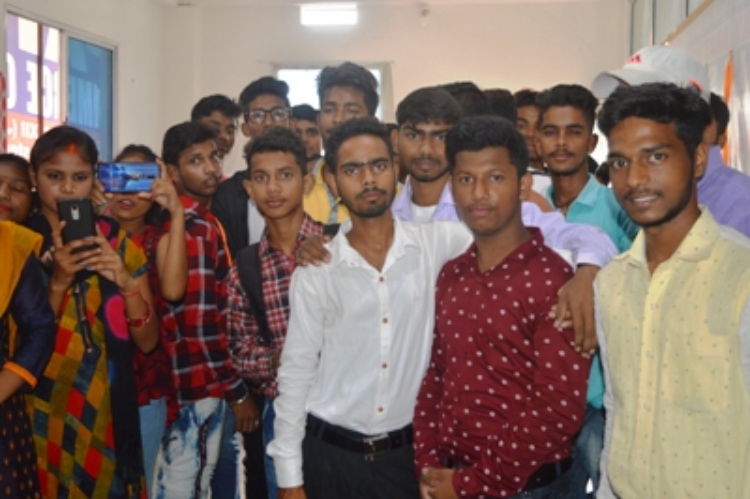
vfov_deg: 29.8
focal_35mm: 45
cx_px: 375
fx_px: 937
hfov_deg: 43.6
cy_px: 250
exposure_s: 1/60
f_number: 4.2
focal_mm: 30
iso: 500
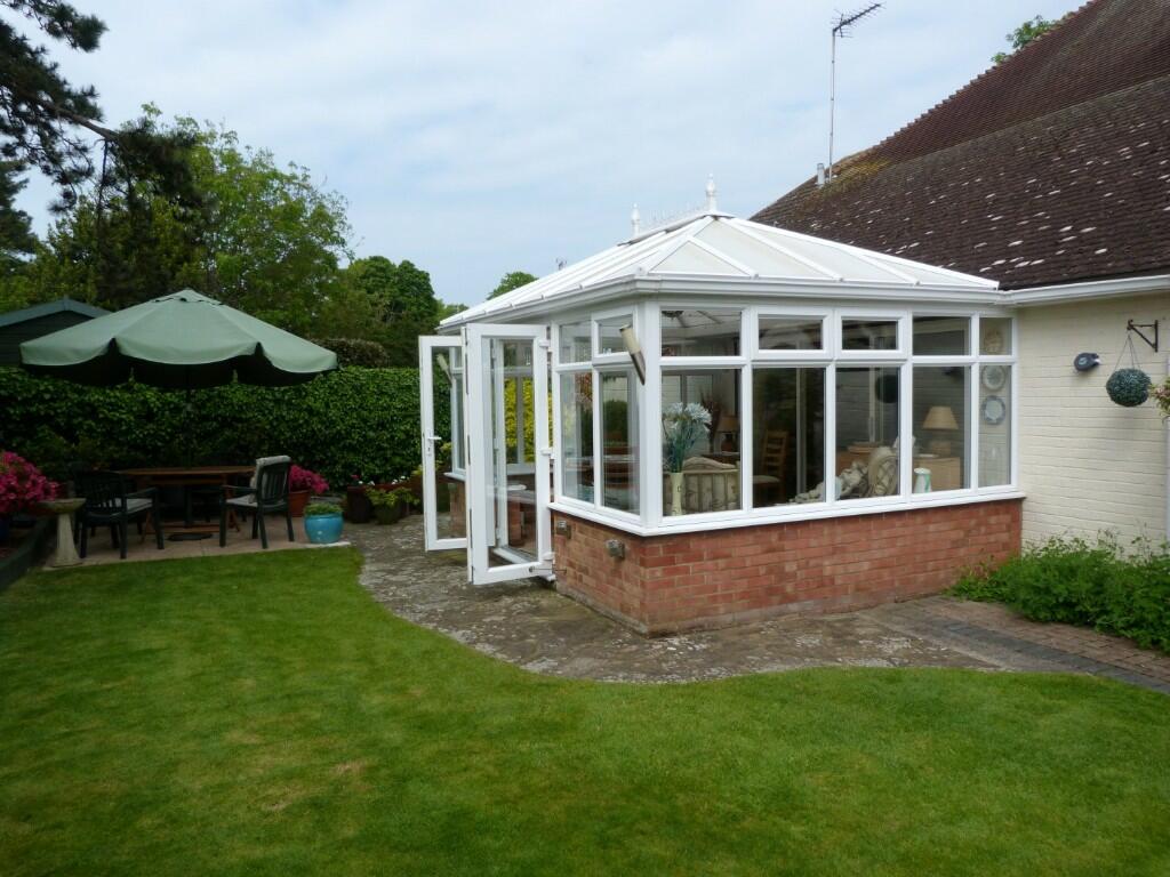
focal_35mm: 25
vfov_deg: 54.9
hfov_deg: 69.4
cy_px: 438
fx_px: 845
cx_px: 585
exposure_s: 1/1000
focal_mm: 4.5
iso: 80
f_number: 2.8
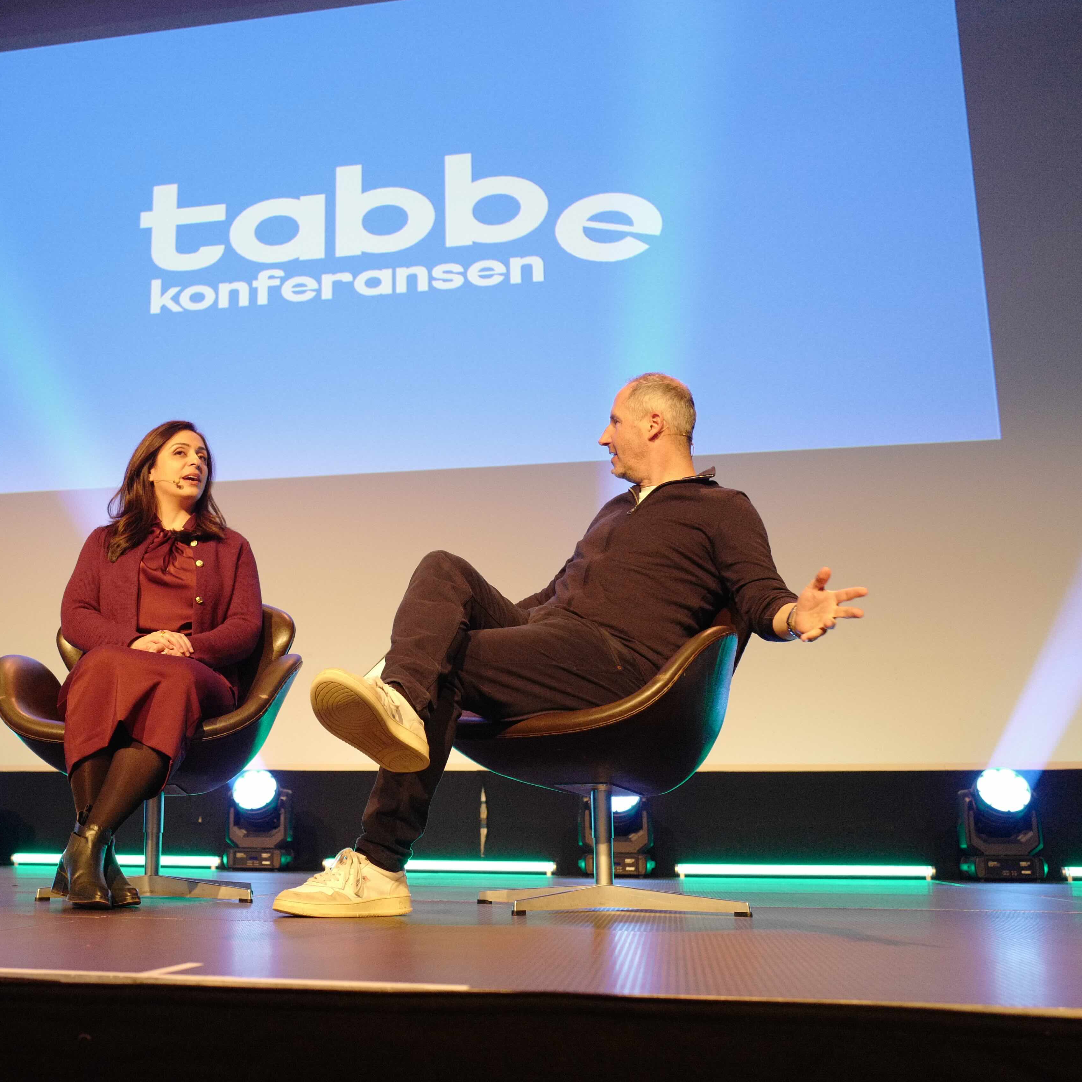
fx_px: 1485
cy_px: 522
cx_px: 306
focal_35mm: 42
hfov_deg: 39.2
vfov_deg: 40.0
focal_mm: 28
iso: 3200
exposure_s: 1/125
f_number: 3.2
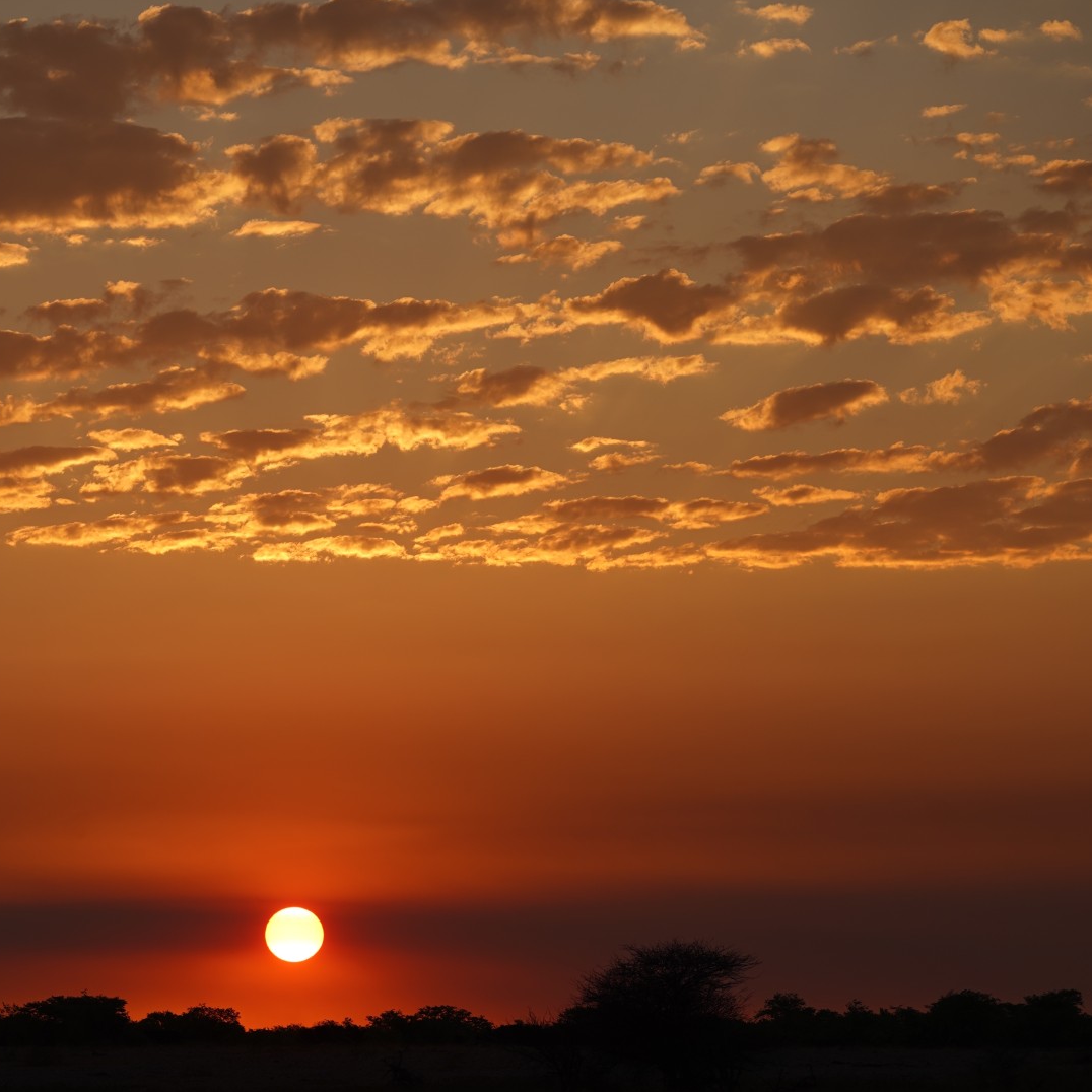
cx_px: 368
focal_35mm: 128
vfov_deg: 13.6
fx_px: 4568
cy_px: 546
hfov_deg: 13.6
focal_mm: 100
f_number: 7.1
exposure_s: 1/250
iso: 64
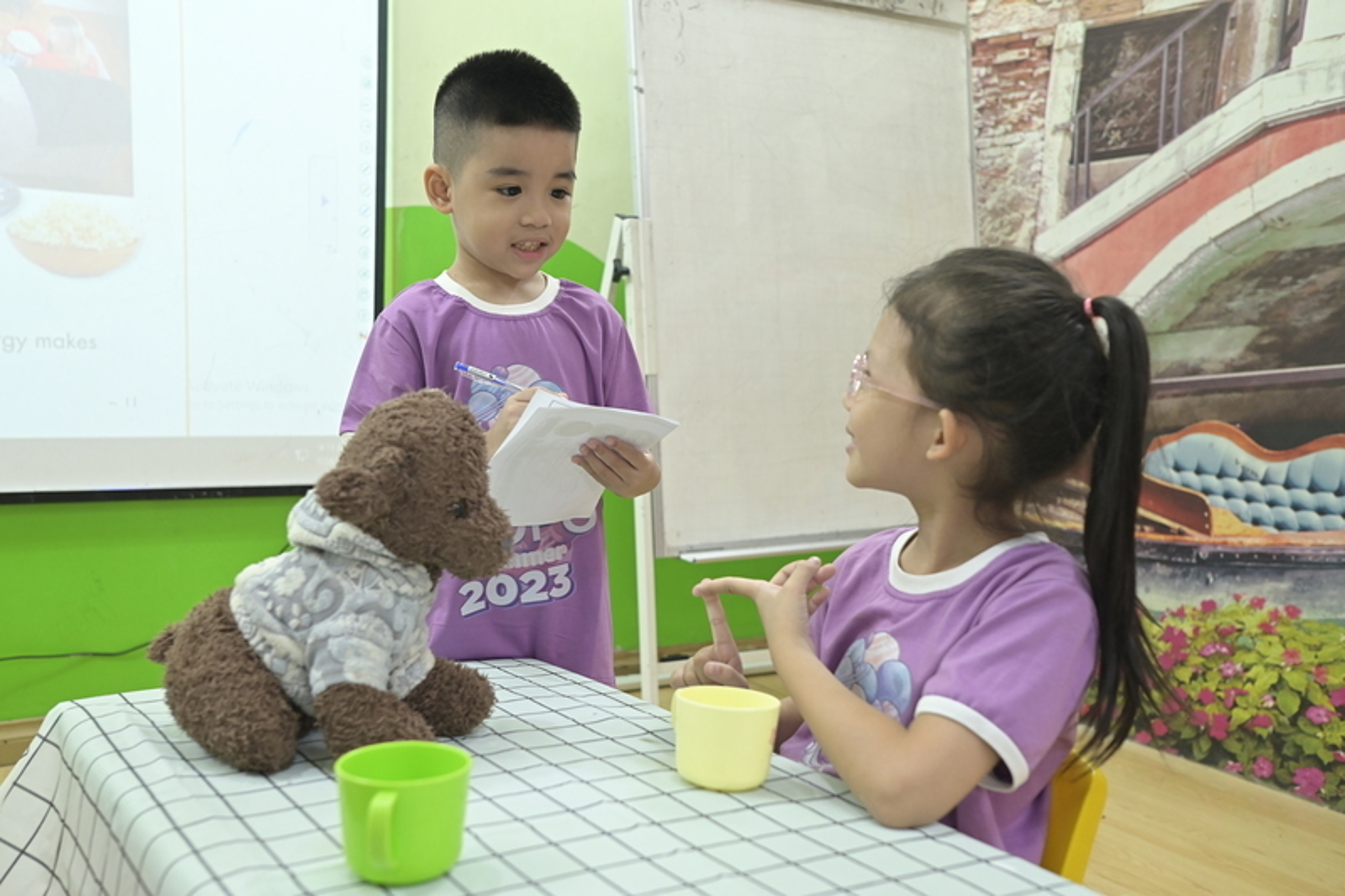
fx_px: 1307
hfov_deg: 54.4
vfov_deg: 37.8
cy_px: 448
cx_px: 672
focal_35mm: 35
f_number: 3.5
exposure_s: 1/125
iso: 1250
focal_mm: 35
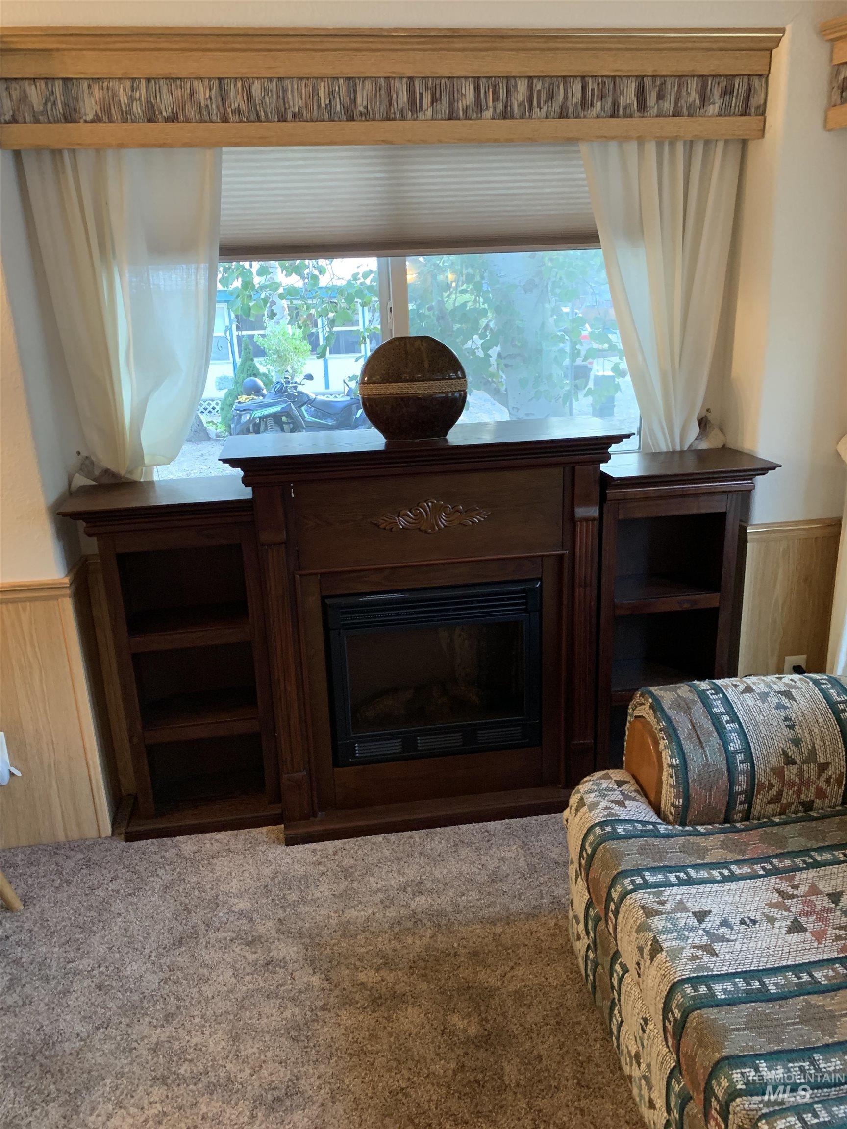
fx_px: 848
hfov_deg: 53.1
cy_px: 564
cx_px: 424
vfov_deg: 67.3
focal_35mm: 26
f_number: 1.8
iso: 320
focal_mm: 4.25
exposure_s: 1/30
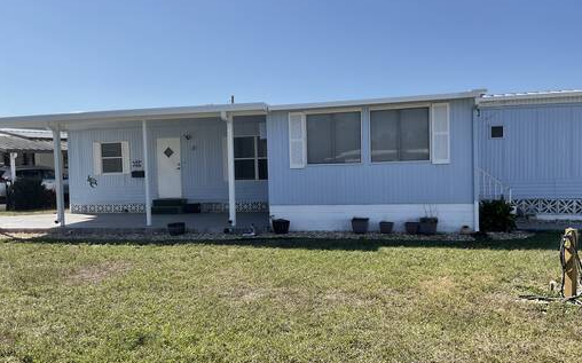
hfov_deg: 61.3
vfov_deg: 40.5
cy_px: 195
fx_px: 491
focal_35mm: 31
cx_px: 290
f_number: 1.8
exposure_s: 1/2141
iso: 16
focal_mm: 3
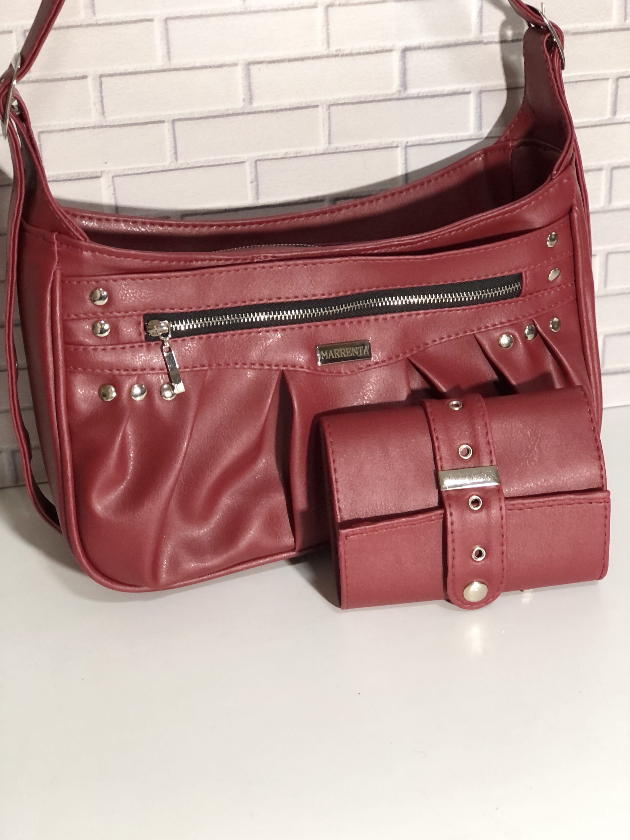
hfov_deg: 25.7
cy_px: 420
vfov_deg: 33.8
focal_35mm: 57
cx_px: 315
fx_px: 1383
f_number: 2.8
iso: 160
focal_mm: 6.6
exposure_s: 1/30
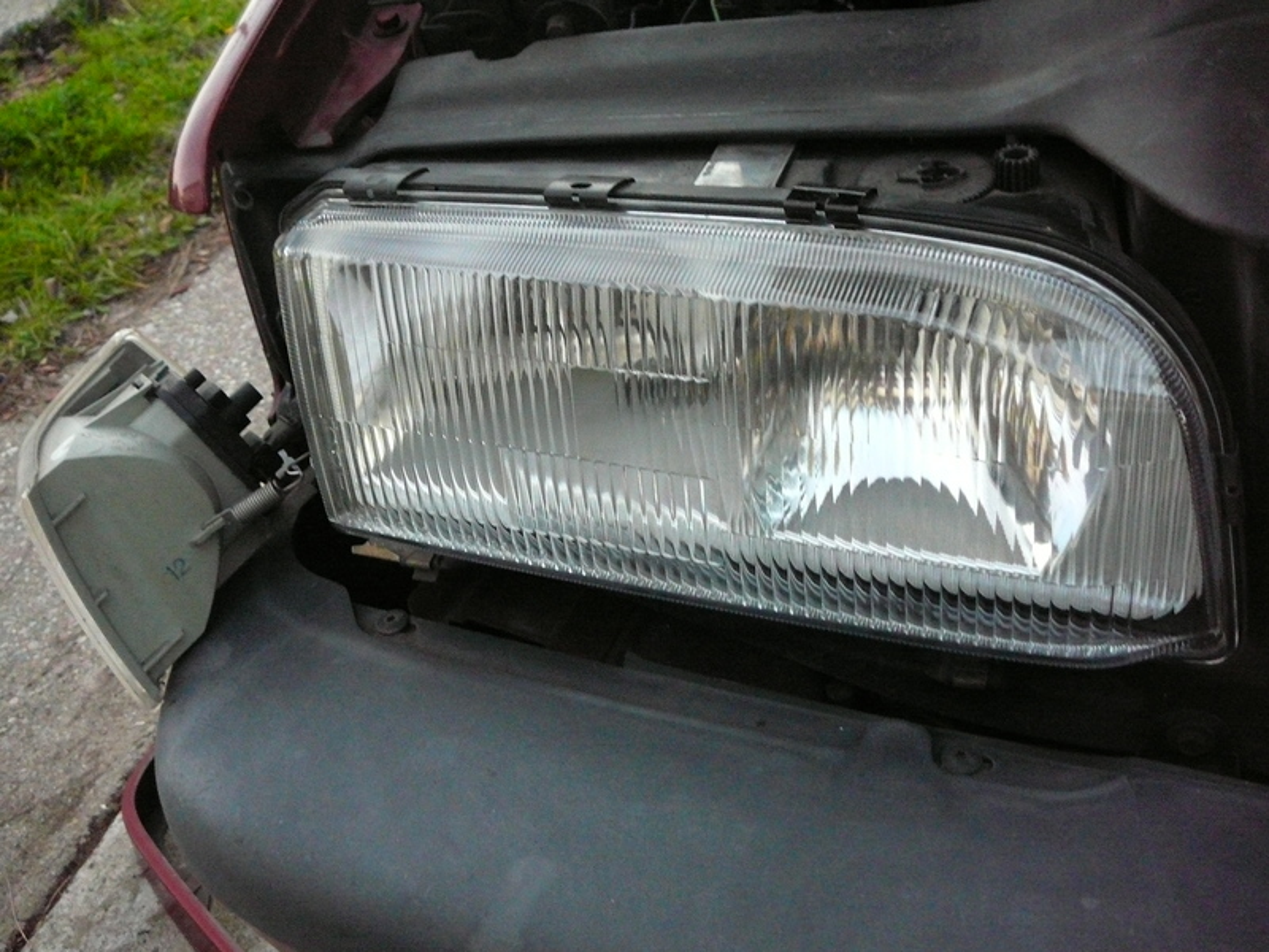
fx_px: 1283
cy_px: 476
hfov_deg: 52.6
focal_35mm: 35
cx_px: 634
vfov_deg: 40.7
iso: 400
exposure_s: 1/25
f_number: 2.8
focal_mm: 5.2
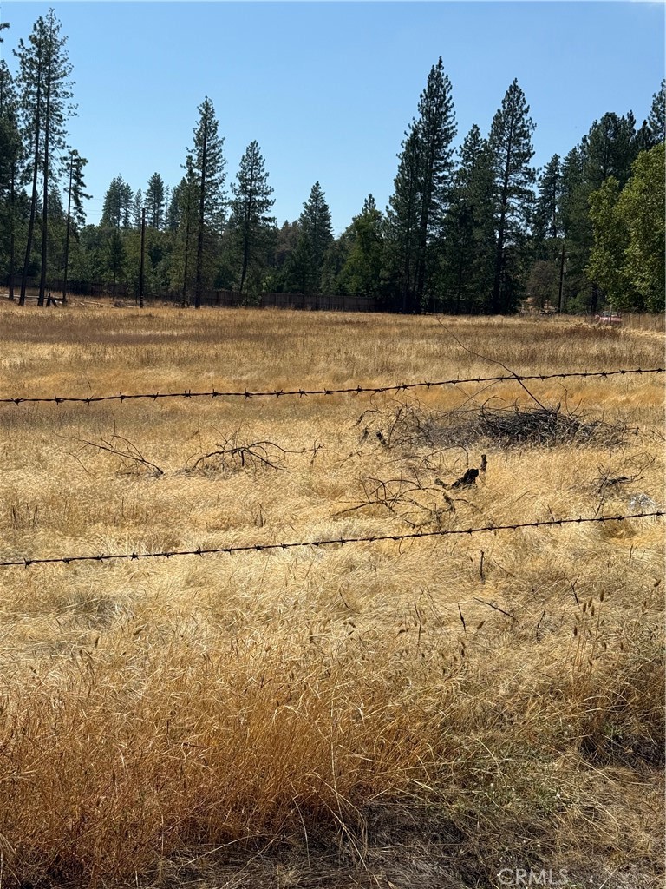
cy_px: 444
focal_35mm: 48
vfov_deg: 39.7
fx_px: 1231
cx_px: 333
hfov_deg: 30.3
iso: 64
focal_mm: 6.76
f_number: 1.78
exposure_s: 1/7143
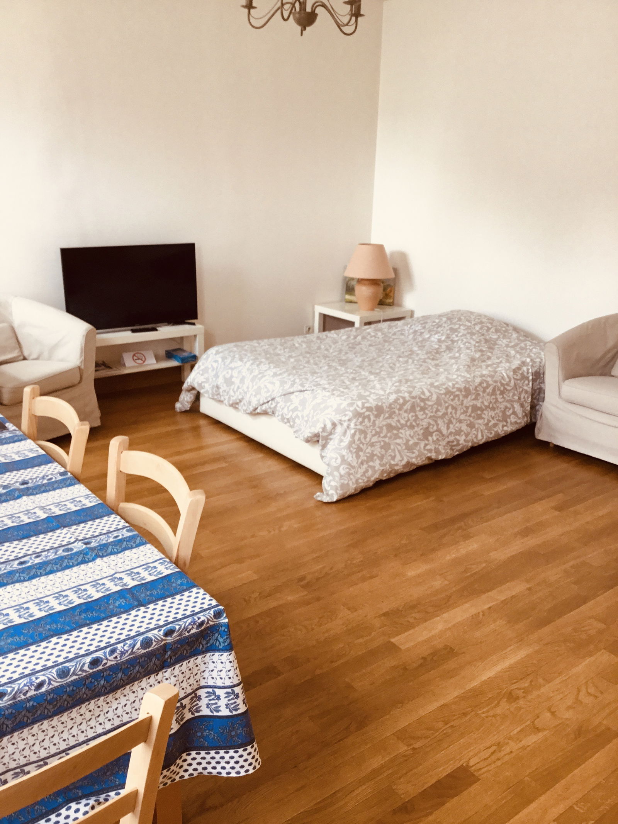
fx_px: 738
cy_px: 412
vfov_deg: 58.3
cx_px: 309
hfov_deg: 45.4
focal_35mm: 31
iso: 50
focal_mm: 3.3
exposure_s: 1/33
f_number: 2.4
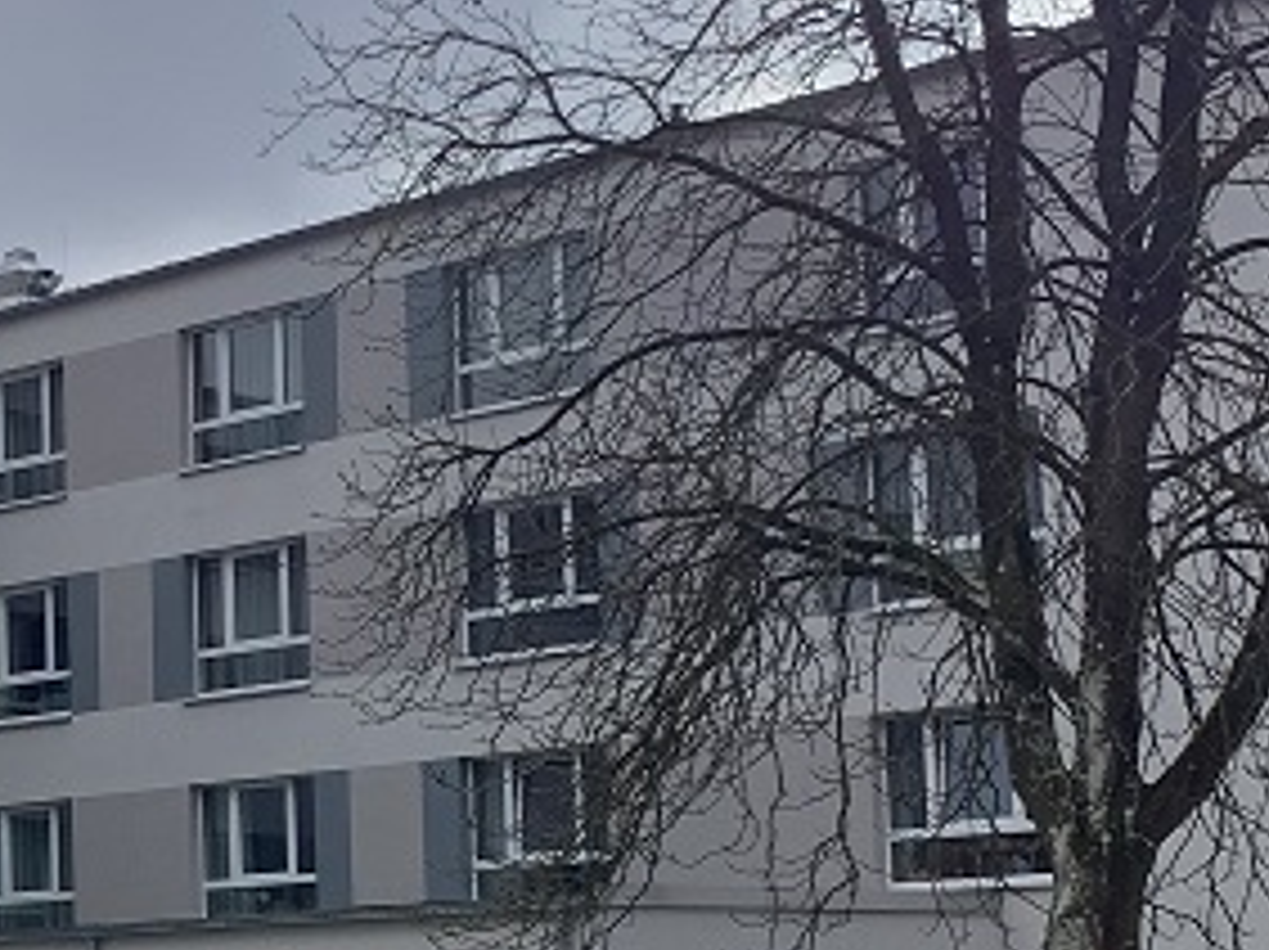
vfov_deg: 15.7
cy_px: 783
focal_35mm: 93
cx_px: -171
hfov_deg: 20.0
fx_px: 3406
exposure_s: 1/2481
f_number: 1.8
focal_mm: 4.25
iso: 25
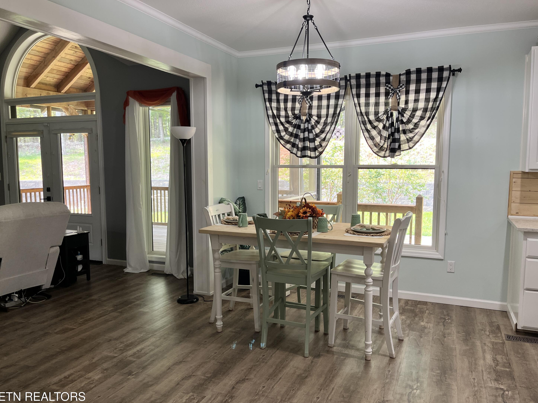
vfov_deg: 51.4
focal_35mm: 27
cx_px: 276
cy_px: 207
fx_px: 420
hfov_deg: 65.3
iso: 80
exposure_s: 1/60
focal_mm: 5.1
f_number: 1.6
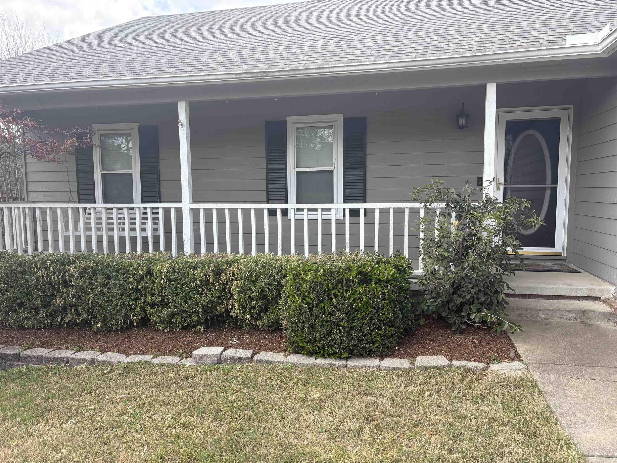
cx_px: 308
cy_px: 232
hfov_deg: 67.3
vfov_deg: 53.1
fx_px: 463
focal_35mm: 26
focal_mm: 5.96
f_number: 1.6
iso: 50
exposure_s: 1/801
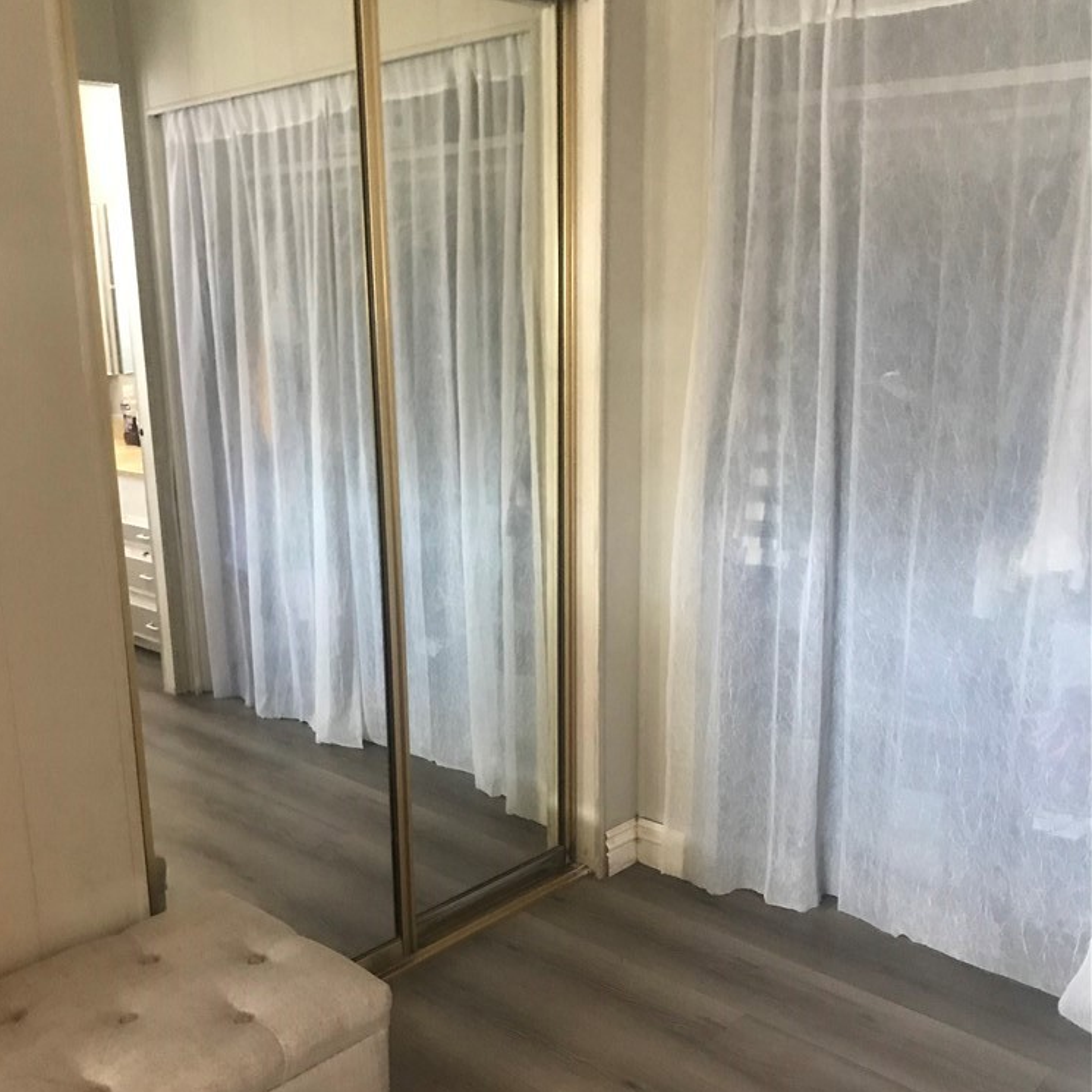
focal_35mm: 34
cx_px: 531
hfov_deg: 48.4
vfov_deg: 48.4
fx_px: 1213
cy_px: 607
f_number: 1.8
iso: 100
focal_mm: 3.99
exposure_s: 1/6
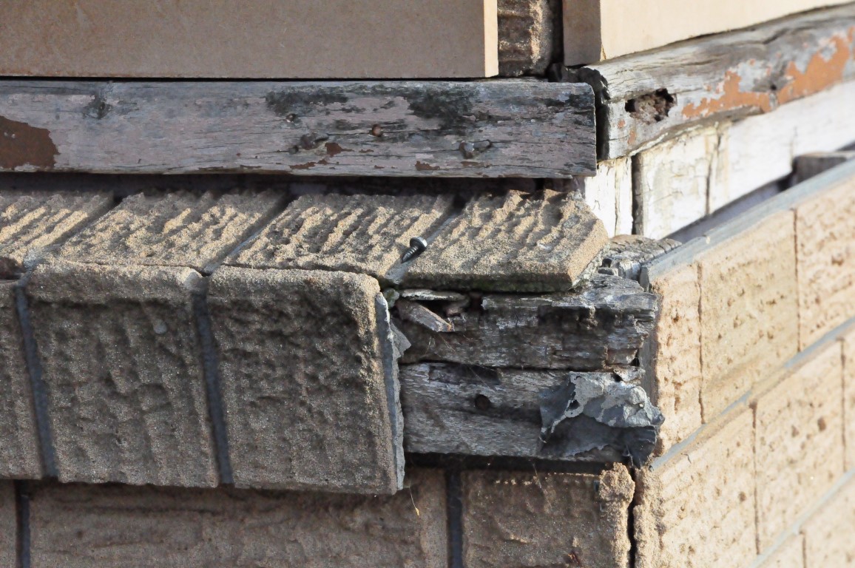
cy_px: 284
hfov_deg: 14.9
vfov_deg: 9.9
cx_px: 428
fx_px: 3274
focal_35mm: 138
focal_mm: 92
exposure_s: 1/800
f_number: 13
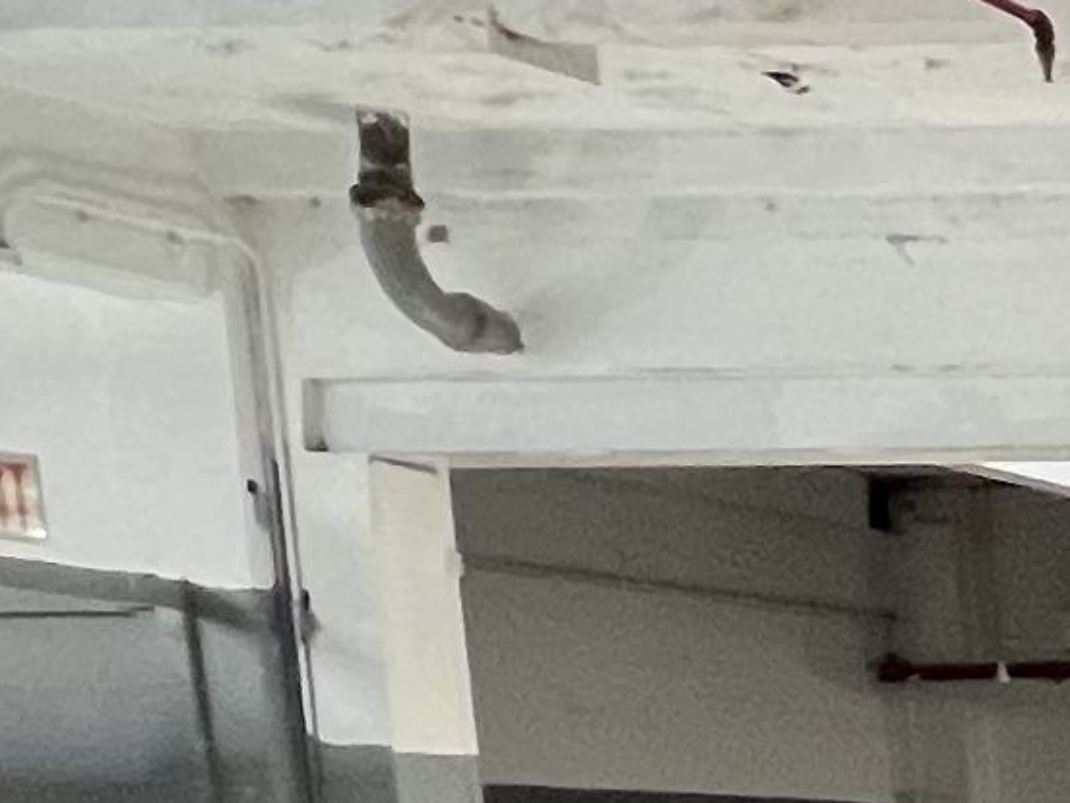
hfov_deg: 13.1
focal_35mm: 95
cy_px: 1389
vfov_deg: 14.0
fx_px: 2937
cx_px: 2811
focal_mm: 1.57
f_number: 1.8
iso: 320
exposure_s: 1/60
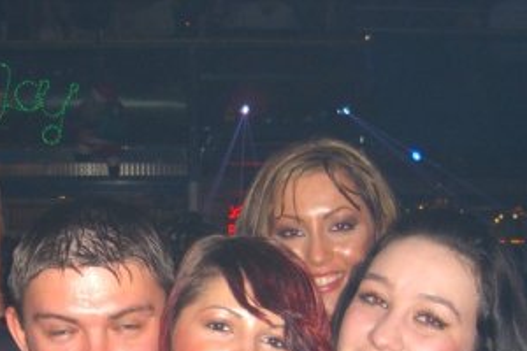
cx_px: 128
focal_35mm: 79
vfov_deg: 16.7
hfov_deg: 25.4
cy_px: 393
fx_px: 1156
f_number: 2.8
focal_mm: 7.9
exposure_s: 1/60
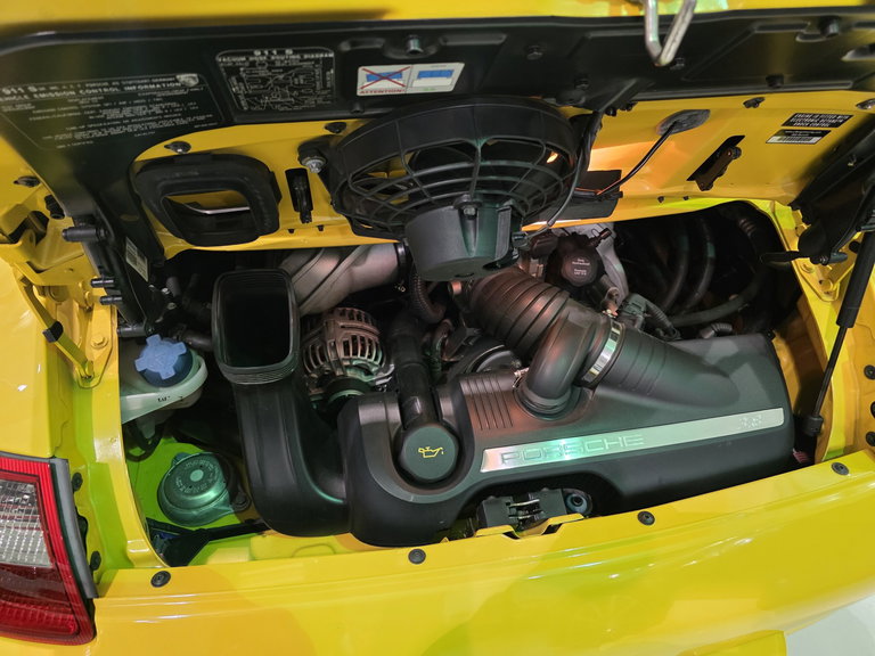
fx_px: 581
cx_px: 438
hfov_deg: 73.9
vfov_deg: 58.9
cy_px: 328
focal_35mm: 23
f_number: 1.7
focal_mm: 6.3
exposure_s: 1/60
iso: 800
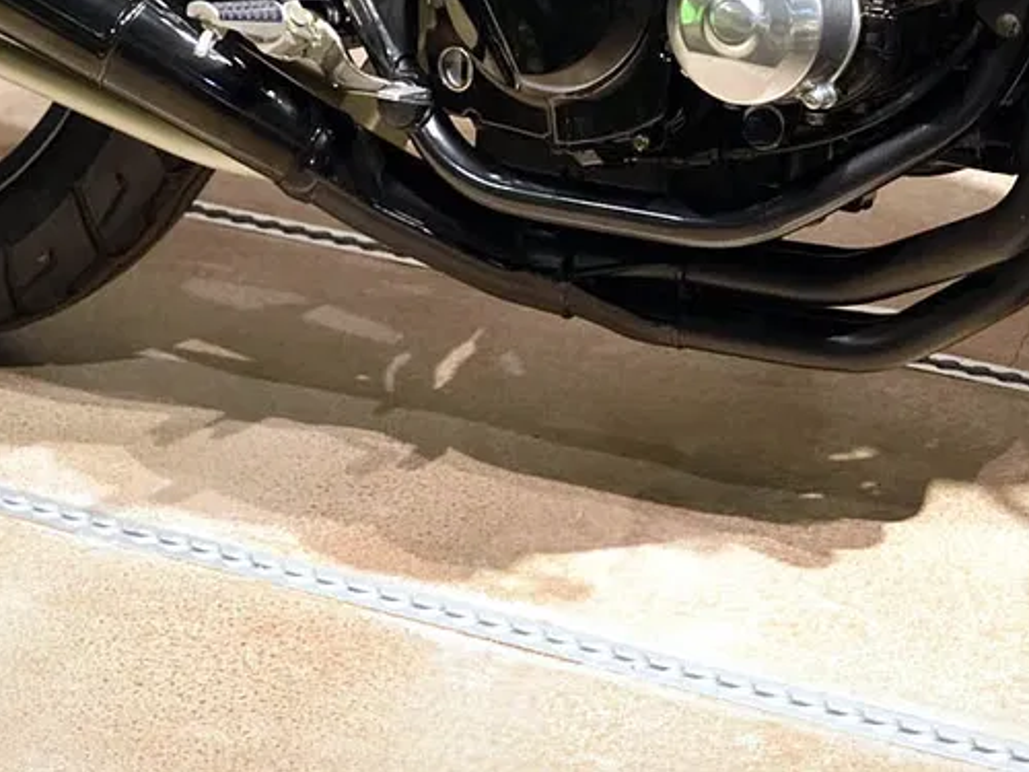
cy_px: -325
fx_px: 3478
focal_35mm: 117
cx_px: 848
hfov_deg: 16.7
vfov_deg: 12.2
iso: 2500
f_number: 4.2
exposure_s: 1/250
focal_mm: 38
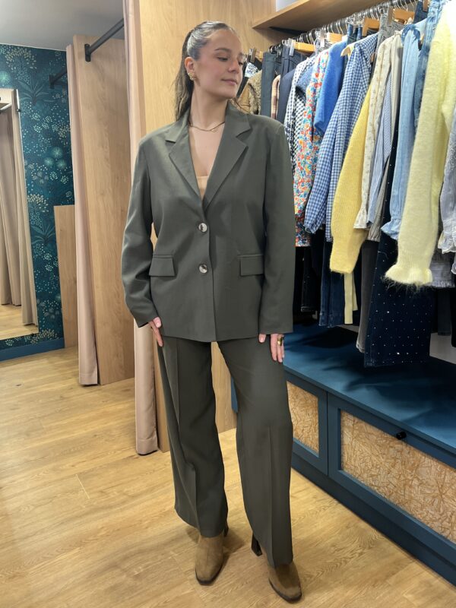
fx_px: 457
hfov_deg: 53.1
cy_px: 304
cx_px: 228
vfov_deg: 67.3
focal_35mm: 26
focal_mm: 5.7
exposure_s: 1/100
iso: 125
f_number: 1.5
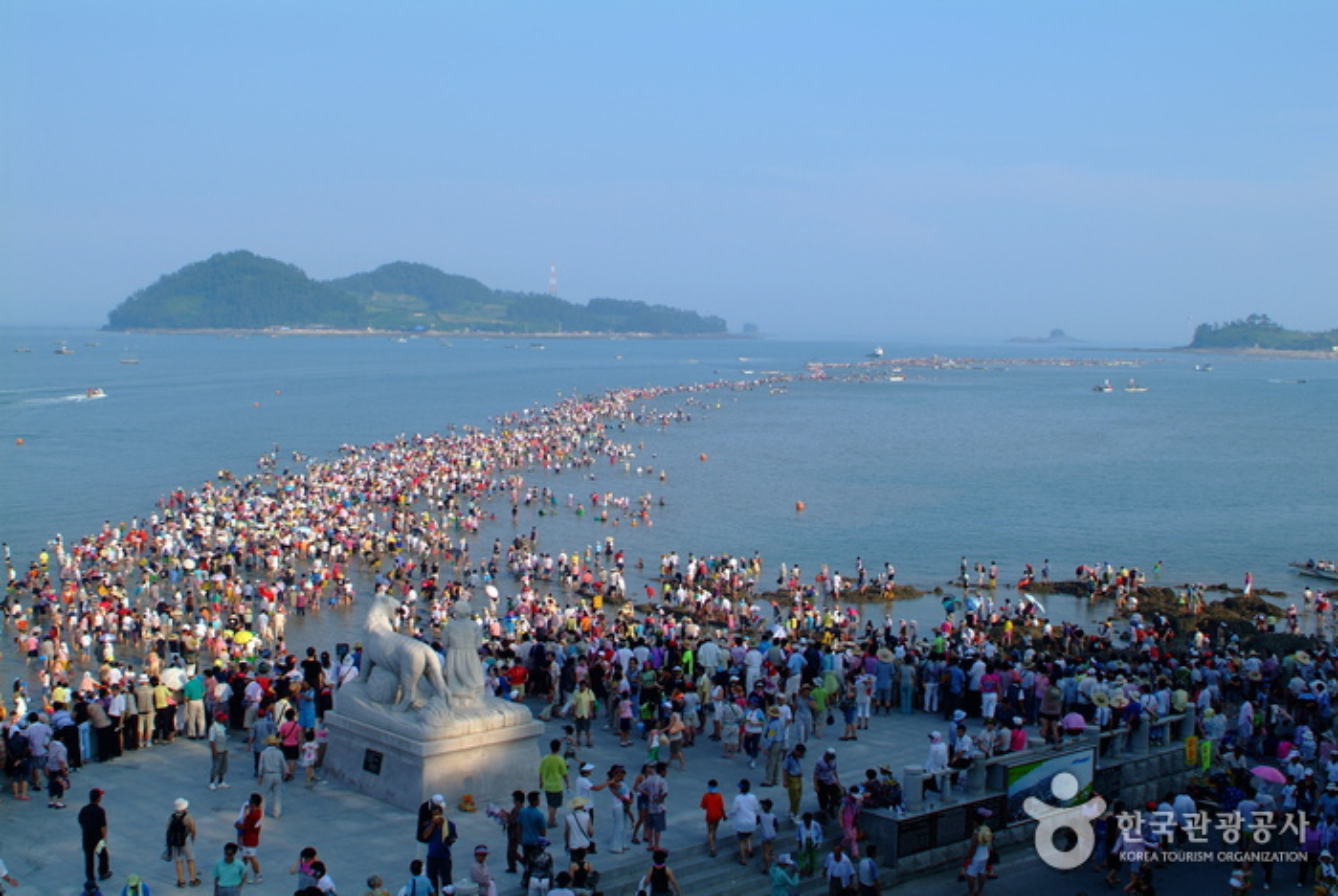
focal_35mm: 42
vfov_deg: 32.0
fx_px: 1563
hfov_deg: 46.3
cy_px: 448
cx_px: 669
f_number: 6.7
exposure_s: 1/180
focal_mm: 28
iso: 100
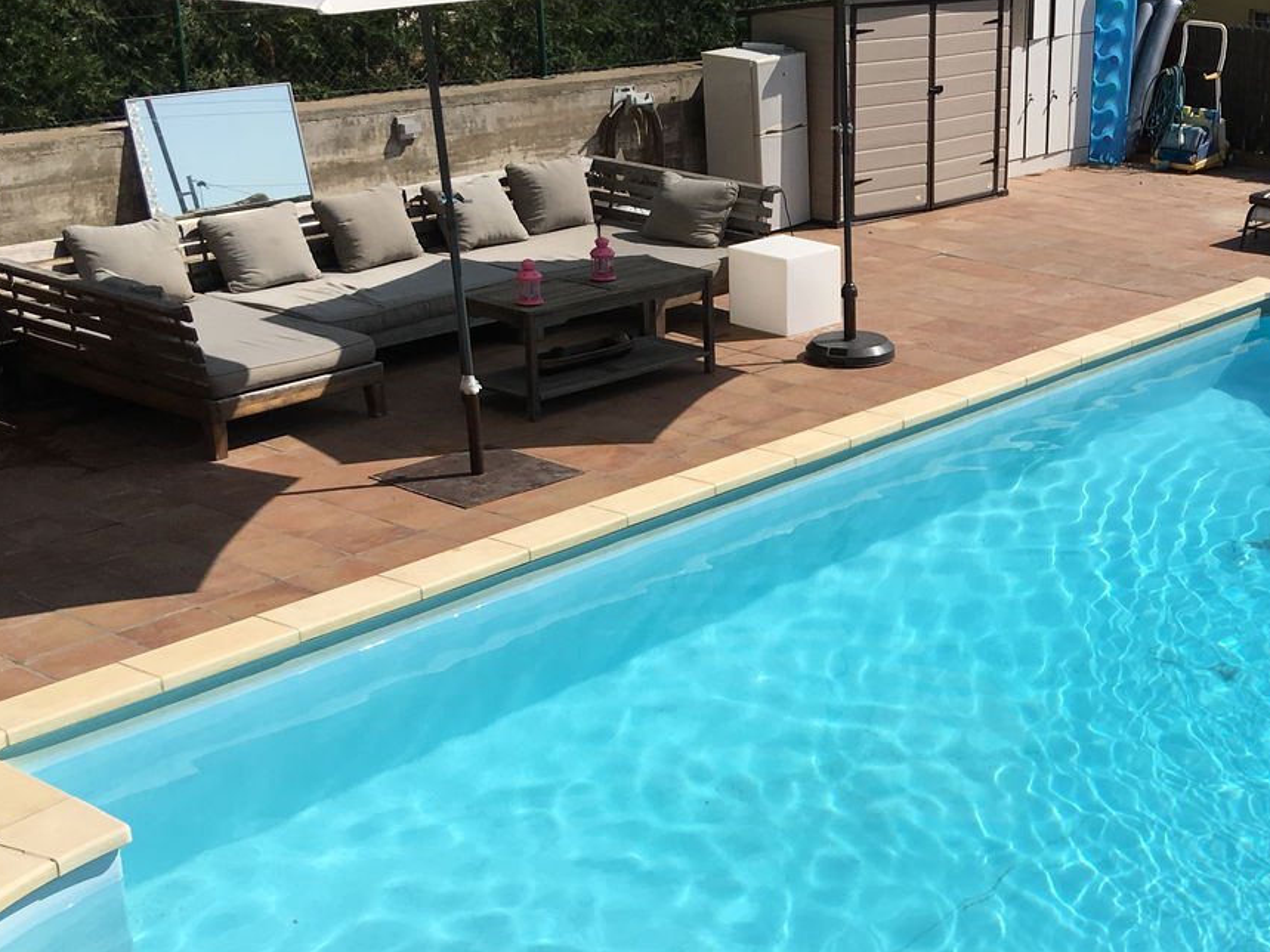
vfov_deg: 26.9
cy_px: 588
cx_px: 1032
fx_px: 1981
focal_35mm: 54
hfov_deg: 34.4
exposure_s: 1/3205
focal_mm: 4.15
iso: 25
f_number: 2.2
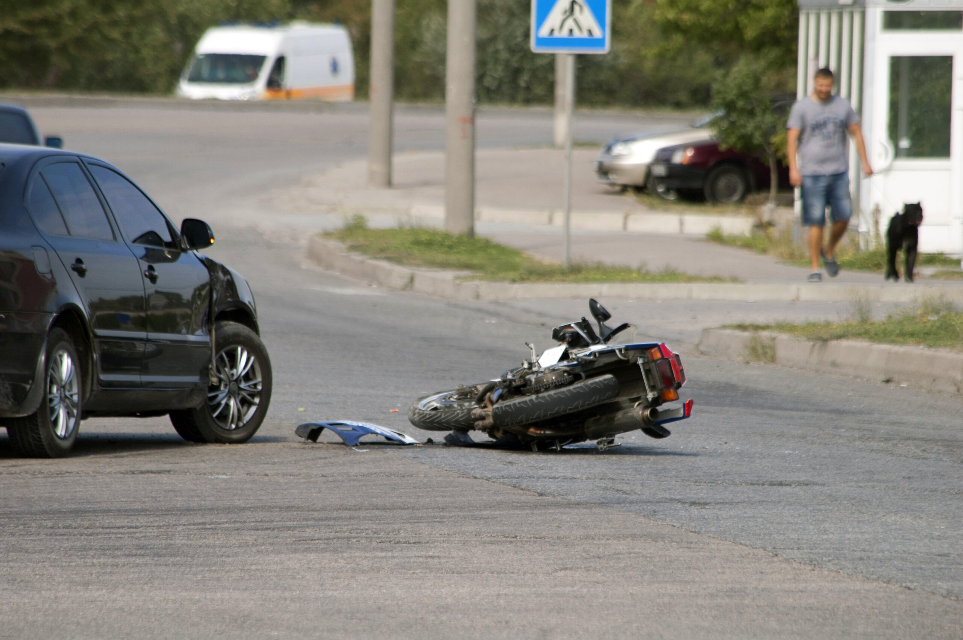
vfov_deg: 3.0
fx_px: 12026
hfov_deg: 4.6
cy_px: 320
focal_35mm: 450
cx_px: 482
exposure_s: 1/500
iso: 200
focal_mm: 300
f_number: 8
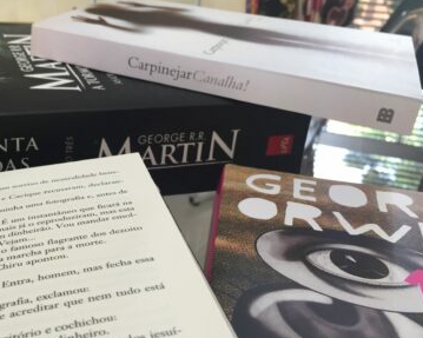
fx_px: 513
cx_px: 130
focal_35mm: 41
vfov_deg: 36.5
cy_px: 168
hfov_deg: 43.9
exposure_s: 1/30
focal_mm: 4.15
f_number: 2.2
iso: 64
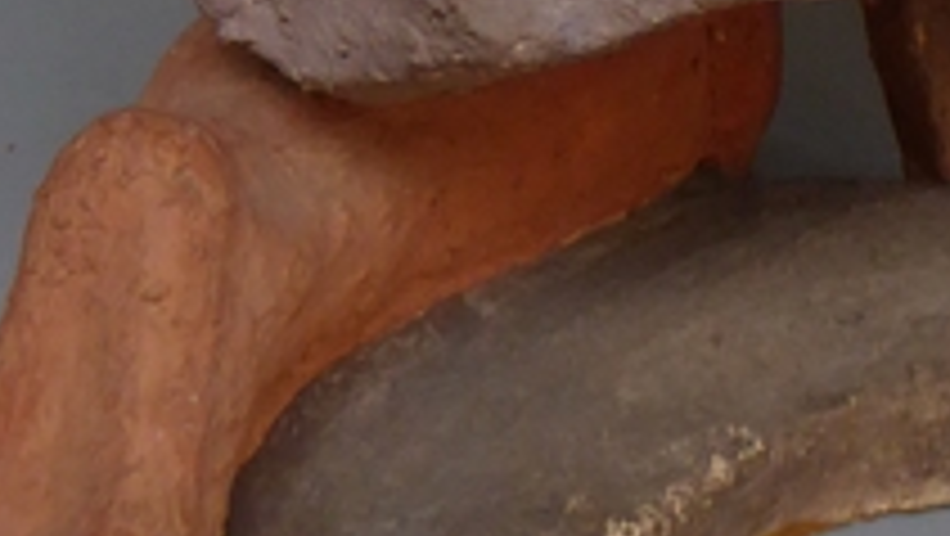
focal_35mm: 173
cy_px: -1135
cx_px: 842
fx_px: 4361
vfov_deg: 6.4
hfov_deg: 12.3
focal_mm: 5.4
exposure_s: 1/60
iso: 200
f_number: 3.5
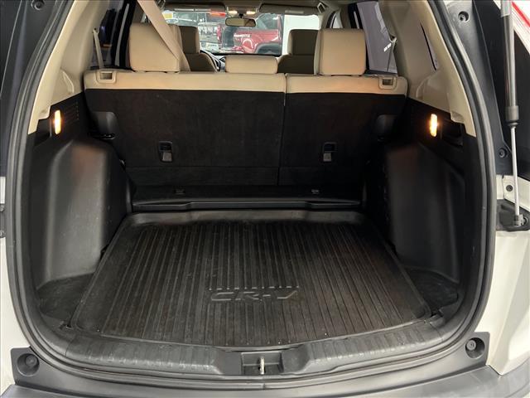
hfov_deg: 67.3
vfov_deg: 53.1
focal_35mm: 26
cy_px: 199
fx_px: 398
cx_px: 265
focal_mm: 5.7
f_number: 1.5
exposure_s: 1/30
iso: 640
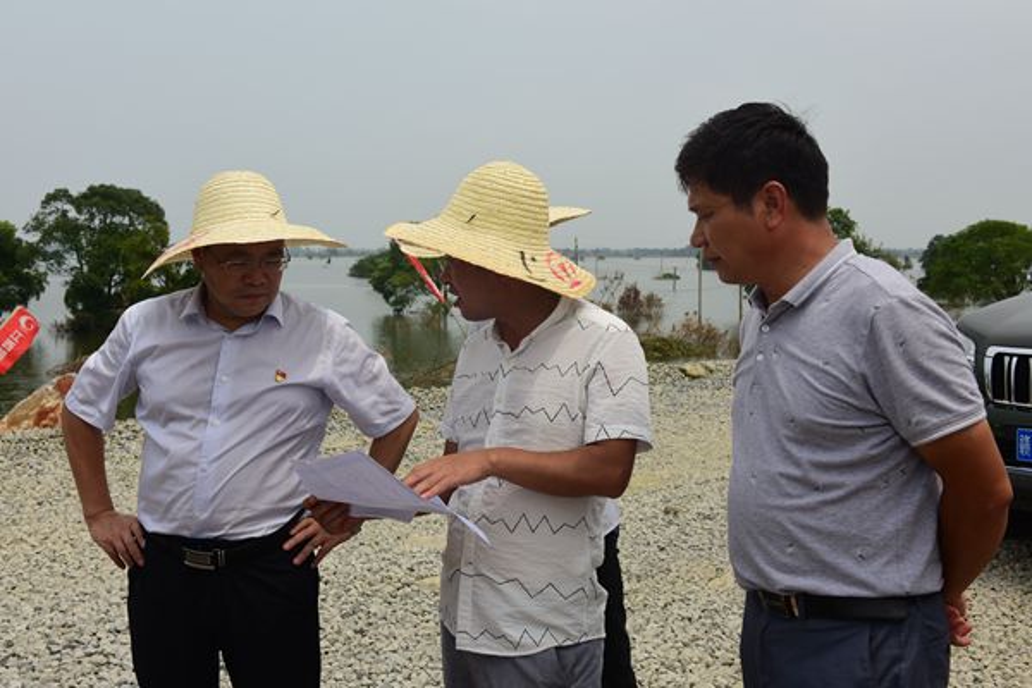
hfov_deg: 46.4
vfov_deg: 31.9
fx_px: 1204
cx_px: 516
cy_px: 344
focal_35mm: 42
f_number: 11
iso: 200
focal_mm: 42
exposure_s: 1/500
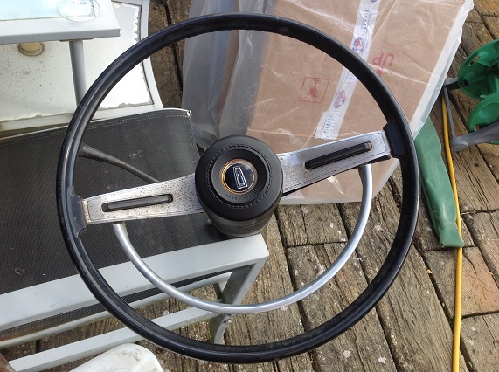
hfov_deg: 52.7
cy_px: 186
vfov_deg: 40.6
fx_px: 504
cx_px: 250
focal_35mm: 35
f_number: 2.4
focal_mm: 4.28
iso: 50
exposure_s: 1/254
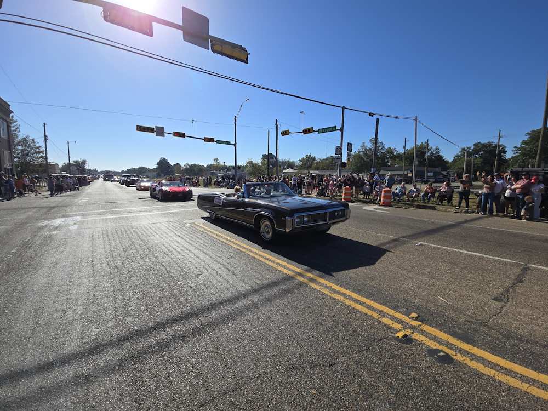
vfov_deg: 89.9
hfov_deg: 106.2
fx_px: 206
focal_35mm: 13
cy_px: 206
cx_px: 274
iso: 50
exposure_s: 1/3727
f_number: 2.2
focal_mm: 2.2
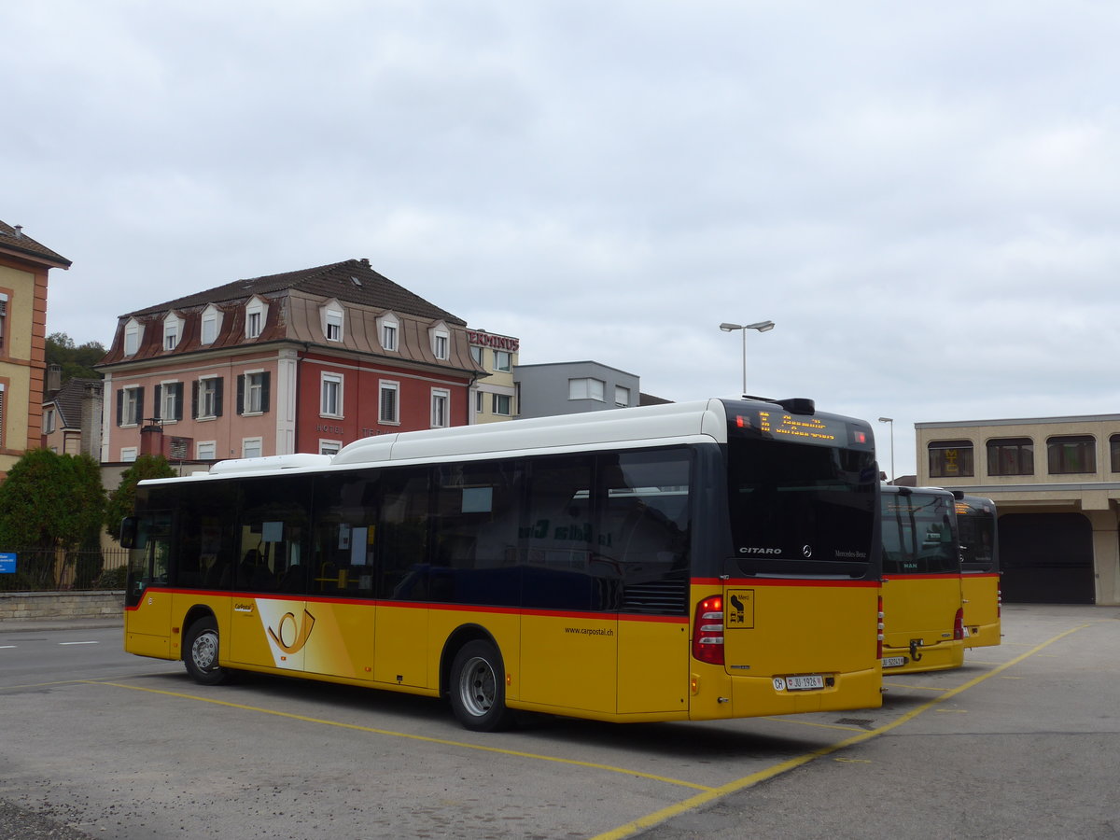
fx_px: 1424
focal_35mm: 44
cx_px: 560
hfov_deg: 42.9
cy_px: 420
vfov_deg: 32.9
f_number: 2.8
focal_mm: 9
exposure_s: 1/800
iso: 80
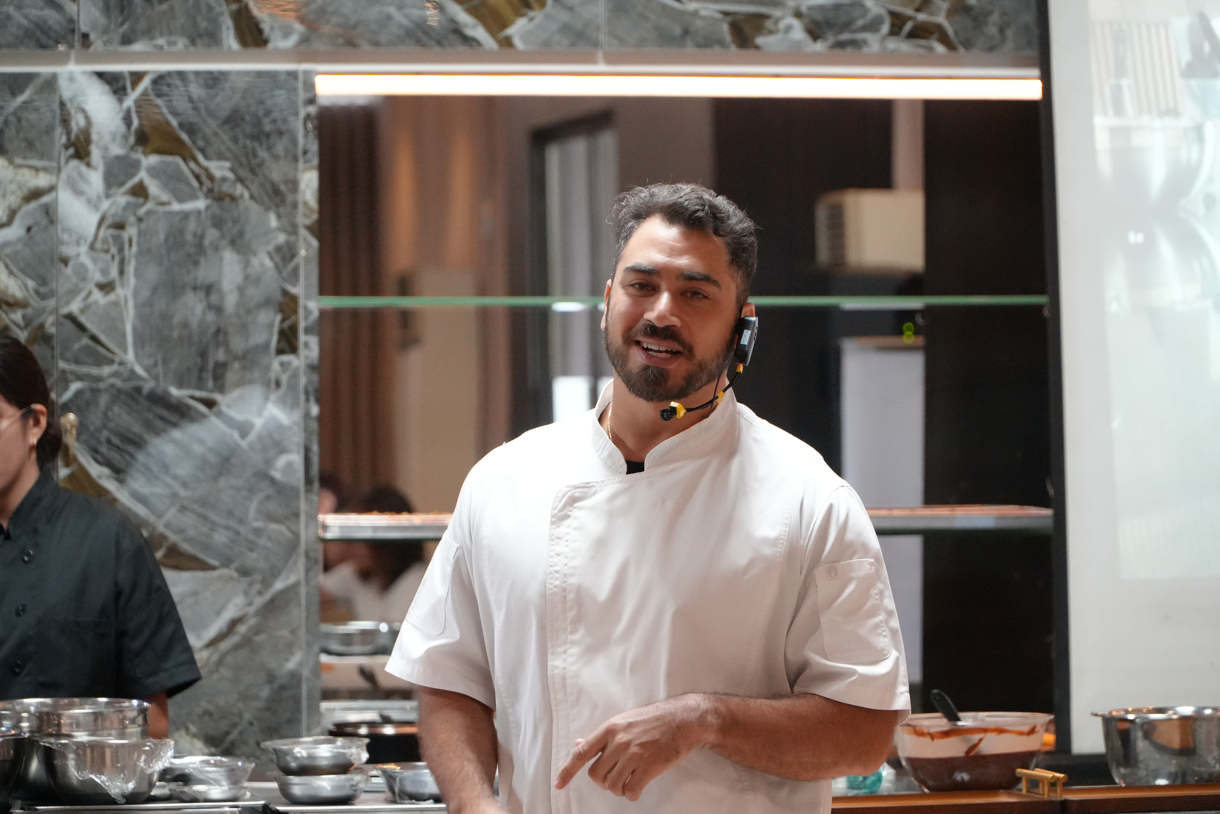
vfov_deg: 8.8
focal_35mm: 156
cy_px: 407
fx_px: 5286
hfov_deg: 13.2
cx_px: 610
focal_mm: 104
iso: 5000
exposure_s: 1/200
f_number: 4
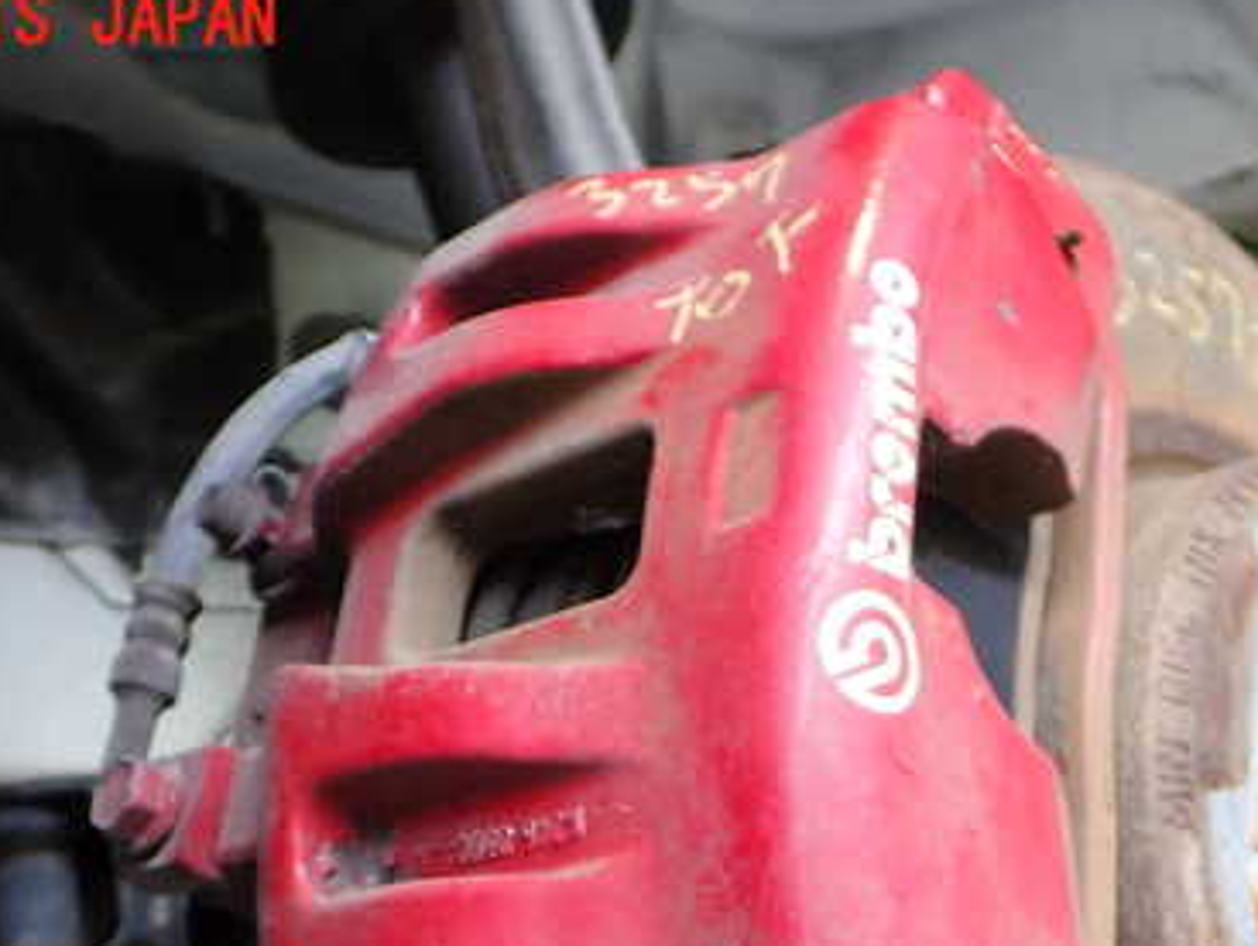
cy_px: 751
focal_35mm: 49
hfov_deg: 38.8
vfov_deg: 29.1
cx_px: 682
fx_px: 1782
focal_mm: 5.4
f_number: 2.3
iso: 200
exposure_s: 1/40
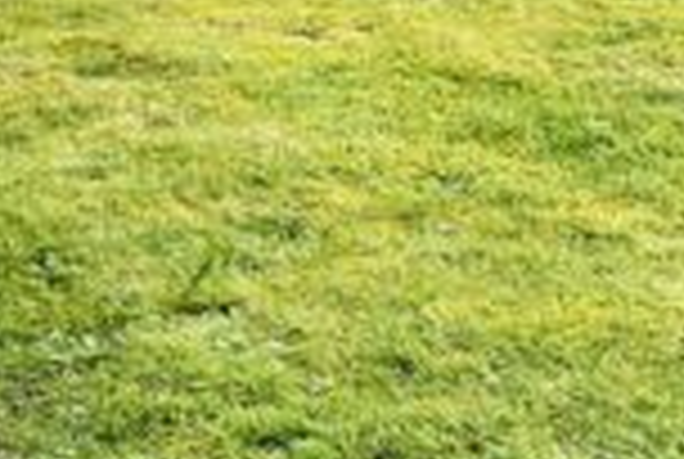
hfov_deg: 11.3
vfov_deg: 9.7
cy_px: 72
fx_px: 2703
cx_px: -1098
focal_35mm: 142
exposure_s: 1/502
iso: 50
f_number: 1.5
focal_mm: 5.7
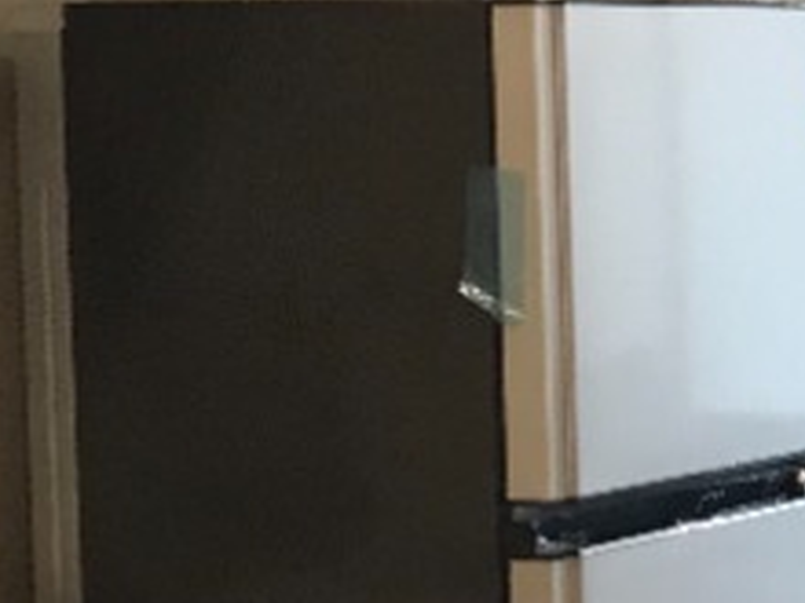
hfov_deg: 13.2
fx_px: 2953
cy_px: 292
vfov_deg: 11.7
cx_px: 1669
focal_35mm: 127
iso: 40
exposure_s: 1/17
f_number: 1.8
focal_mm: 3.99
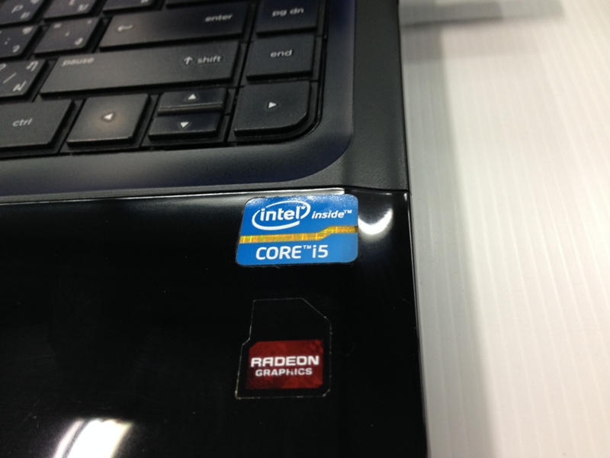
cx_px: 305
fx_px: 582
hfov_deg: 55.4
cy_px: 229
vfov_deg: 42.9
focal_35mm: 33
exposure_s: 1/20
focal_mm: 4.12
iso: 80
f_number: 2.4
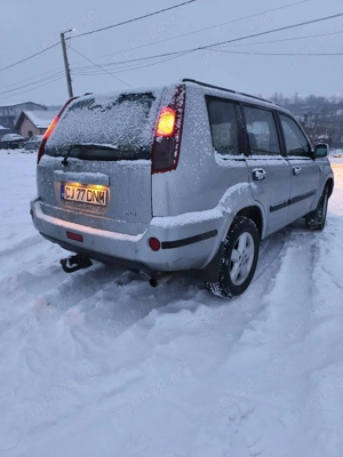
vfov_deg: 73.9
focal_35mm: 23
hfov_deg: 58.9
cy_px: 228
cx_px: 172
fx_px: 304
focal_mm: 6.14
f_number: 1.65
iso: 1000
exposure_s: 1/33.3
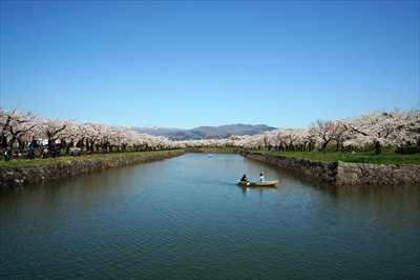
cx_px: 210
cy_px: 140
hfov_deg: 67.4
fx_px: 315
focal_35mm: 27
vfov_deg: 47.9
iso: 100
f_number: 9
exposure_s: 1/320
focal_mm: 18
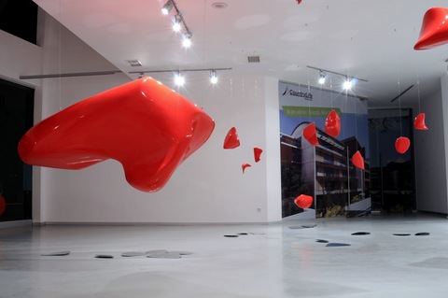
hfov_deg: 53.2
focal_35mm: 36
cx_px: 224
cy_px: 149
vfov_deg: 36.8
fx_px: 448
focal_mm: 24
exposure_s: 2
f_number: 14
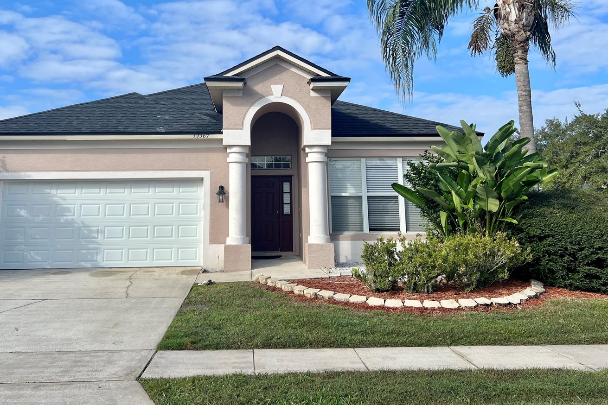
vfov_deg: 39.5
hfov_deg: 57.1
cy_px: 134
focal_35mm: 33
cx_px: 275
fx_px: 557
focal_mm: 5.7
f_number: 1.5
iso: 50
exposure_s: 1/3831
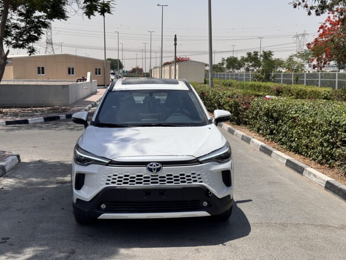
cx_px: 173
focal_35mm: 48
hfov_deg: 39.7
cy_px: 130
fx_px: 480
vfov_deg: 30.3
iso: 64
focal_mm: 6.76
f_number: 1.78
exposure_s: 1/5848
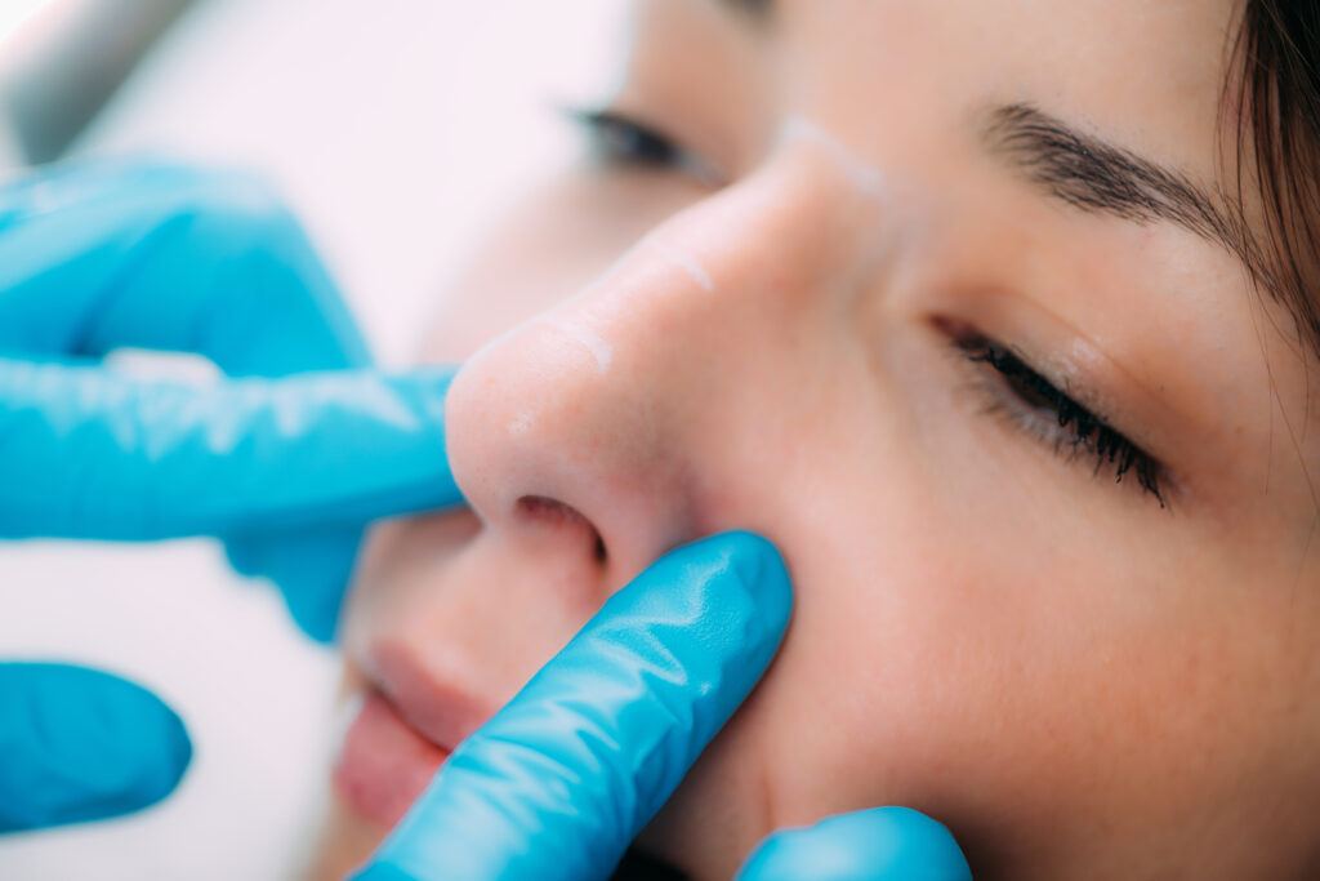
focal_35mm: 105
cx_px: 660
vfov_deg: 13.0
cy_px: 440
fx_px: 3850
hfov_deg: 19.5
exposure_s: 1/200
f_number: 4
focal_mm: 105
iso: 64
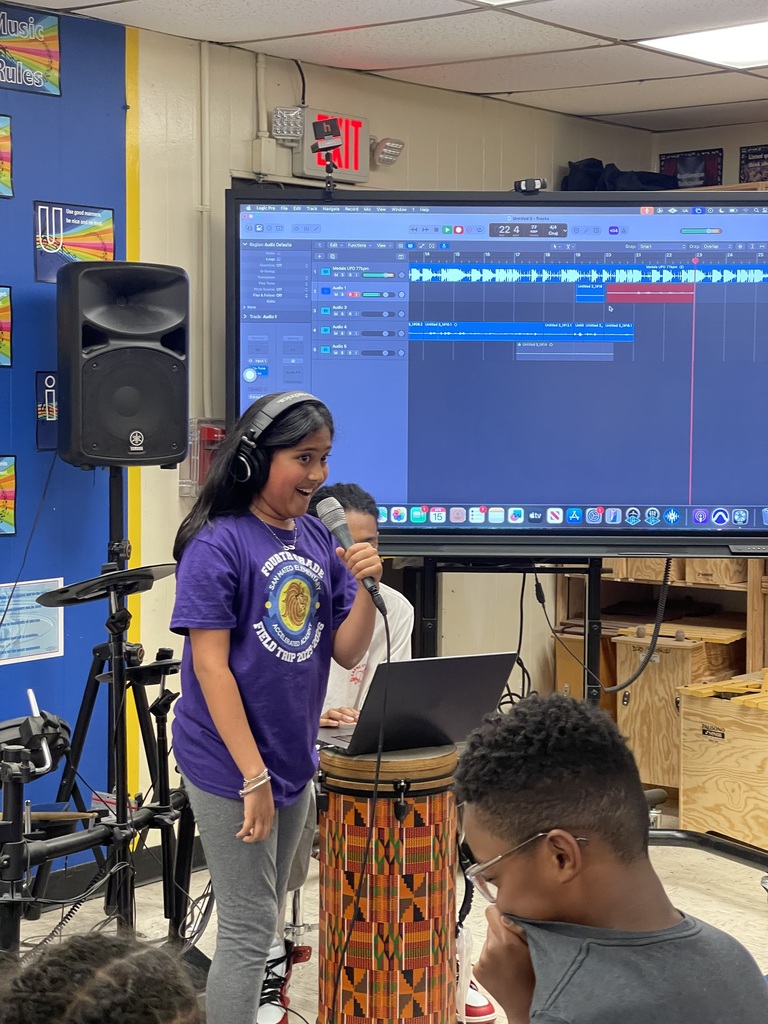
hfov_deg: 22.9
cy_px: 512
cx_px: 384
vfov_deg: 30.3
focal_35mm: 64
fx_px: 1893
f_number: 2.2
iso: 200
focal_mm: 7.5
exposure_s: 1/60
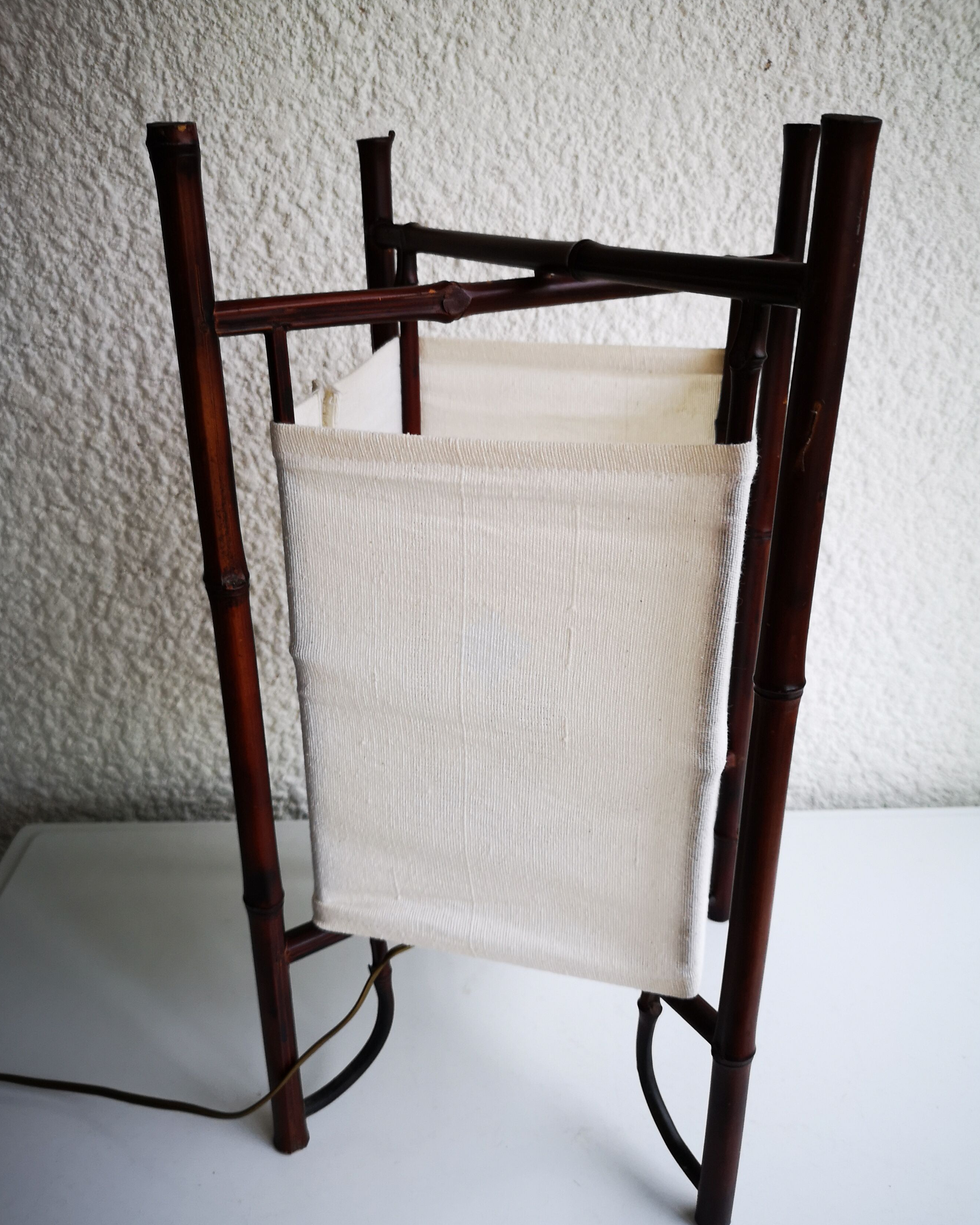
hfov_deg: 50.0
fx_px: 1051
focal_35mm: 29
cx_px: 491
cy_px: 647
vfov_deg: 60.4
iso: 160
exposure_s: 1/50
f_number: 1.8
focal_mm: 5.58
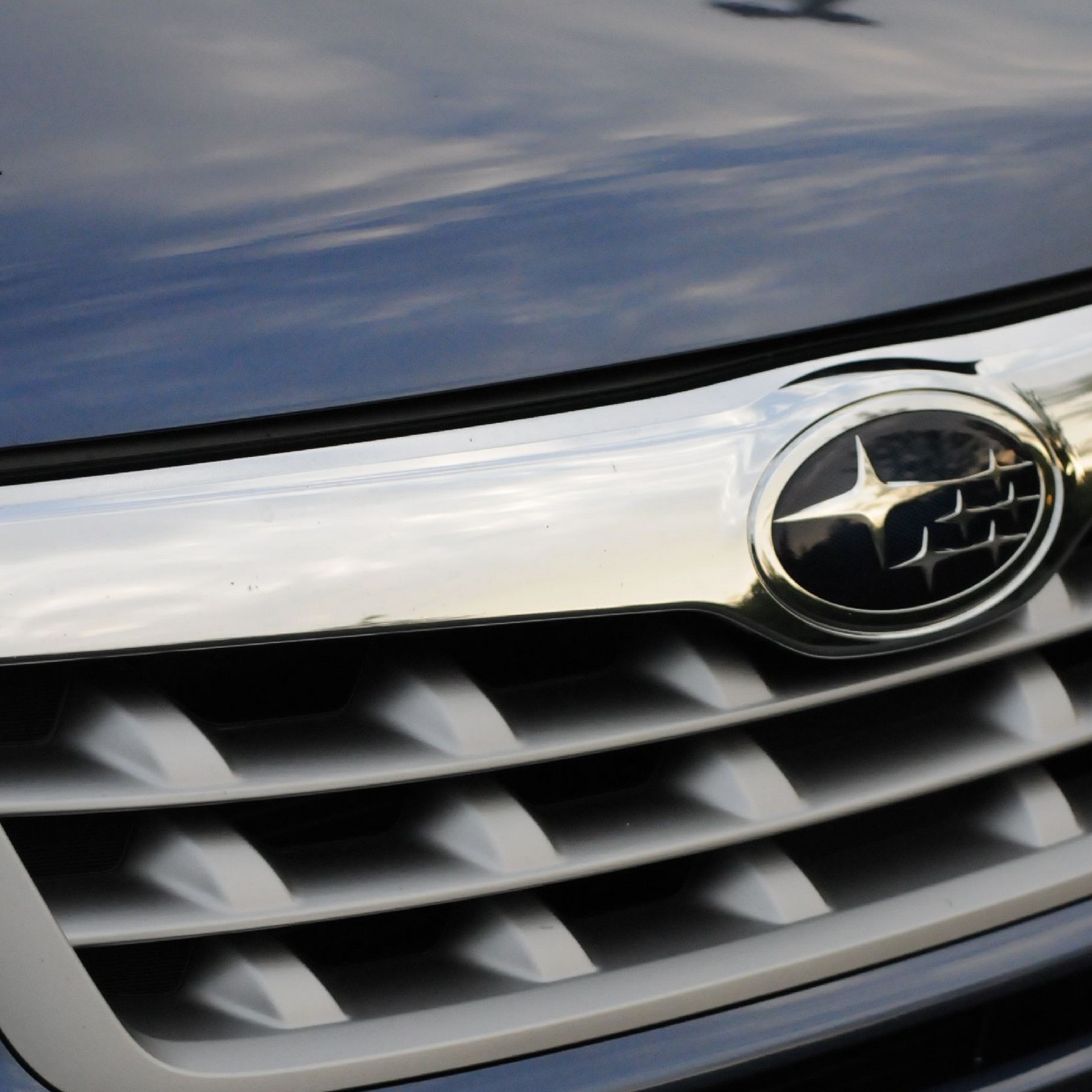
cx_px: 678
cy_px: 594
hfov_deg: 12.4
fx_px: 5032
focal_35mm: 141
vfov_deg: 12.4
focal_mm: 60
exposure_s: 1/2000
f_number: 5.6
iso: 2000
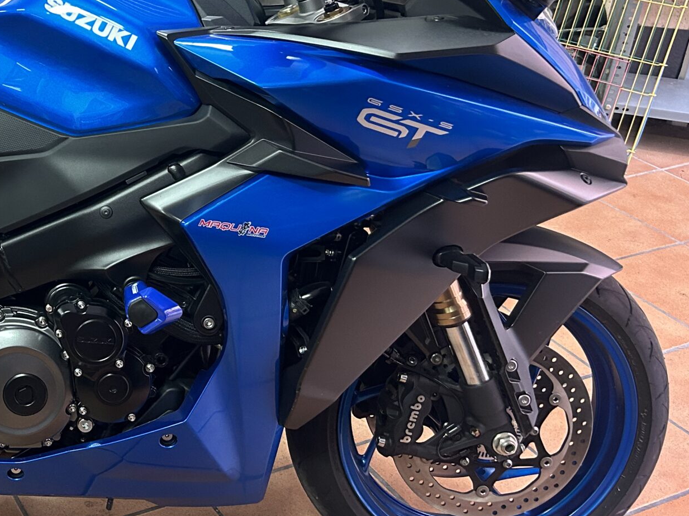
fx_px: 1075
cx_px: 3
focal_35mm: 54
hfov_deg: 32.7
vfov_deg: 26.8
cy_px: 148
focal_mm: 5.7
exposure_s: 1/50
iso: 250
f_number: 1.5
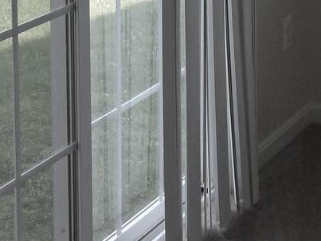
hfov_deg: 15.8
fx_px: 1159
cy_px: -154
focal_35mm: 125
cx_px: 140
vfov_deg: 11.2
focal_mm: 6.3
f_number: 3.8
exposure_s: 1/200
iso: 100
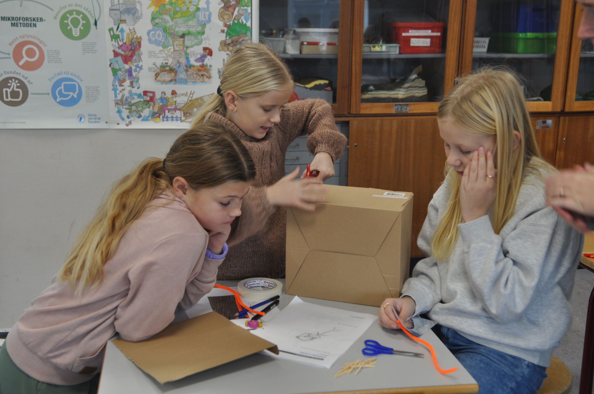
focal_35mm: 45
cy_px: 197
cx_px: 297
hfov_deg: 43.7
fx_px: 741
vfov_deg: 29.8
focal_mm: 30
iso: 400
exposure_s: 1/60
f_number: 4
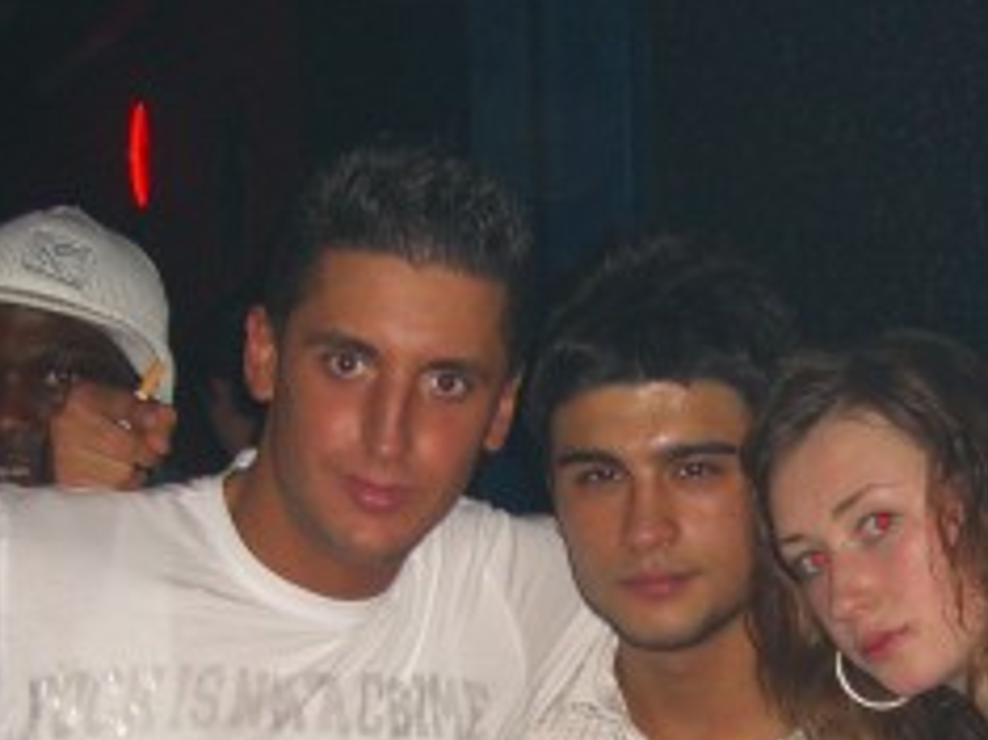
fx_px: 2767
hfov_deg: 20.0
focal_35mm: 97
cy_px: 786
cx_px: 786
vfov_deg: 14.9
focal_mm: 7.9
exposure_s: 1/60
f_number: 2.8
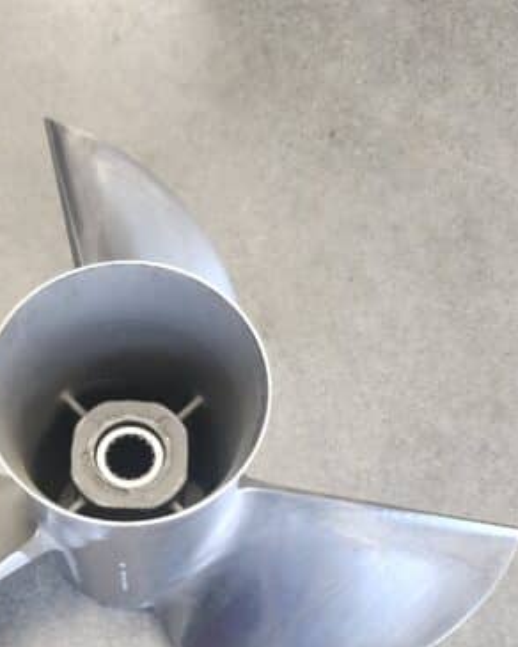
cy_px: 504
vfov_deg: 43.0
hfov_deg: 35.8
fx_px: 786
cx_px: 144
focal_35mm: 41
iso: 640
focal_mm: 6.4
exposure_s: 1/120
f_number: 1.8
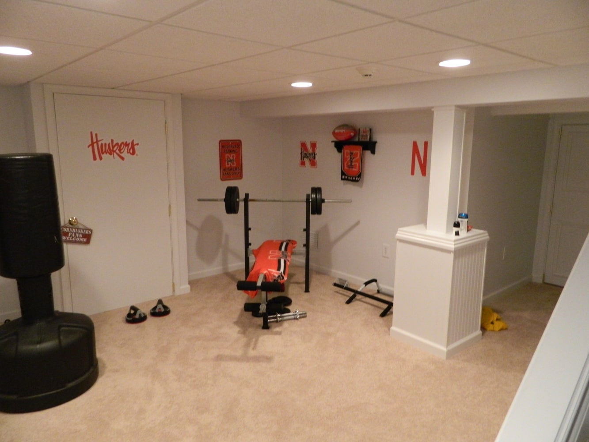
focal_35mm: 25
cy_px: 221
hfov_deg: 69.4
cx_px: 294
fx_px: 425
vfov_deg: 54.9
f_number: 3.1
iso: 400
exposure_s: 1/13
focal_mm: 4.5
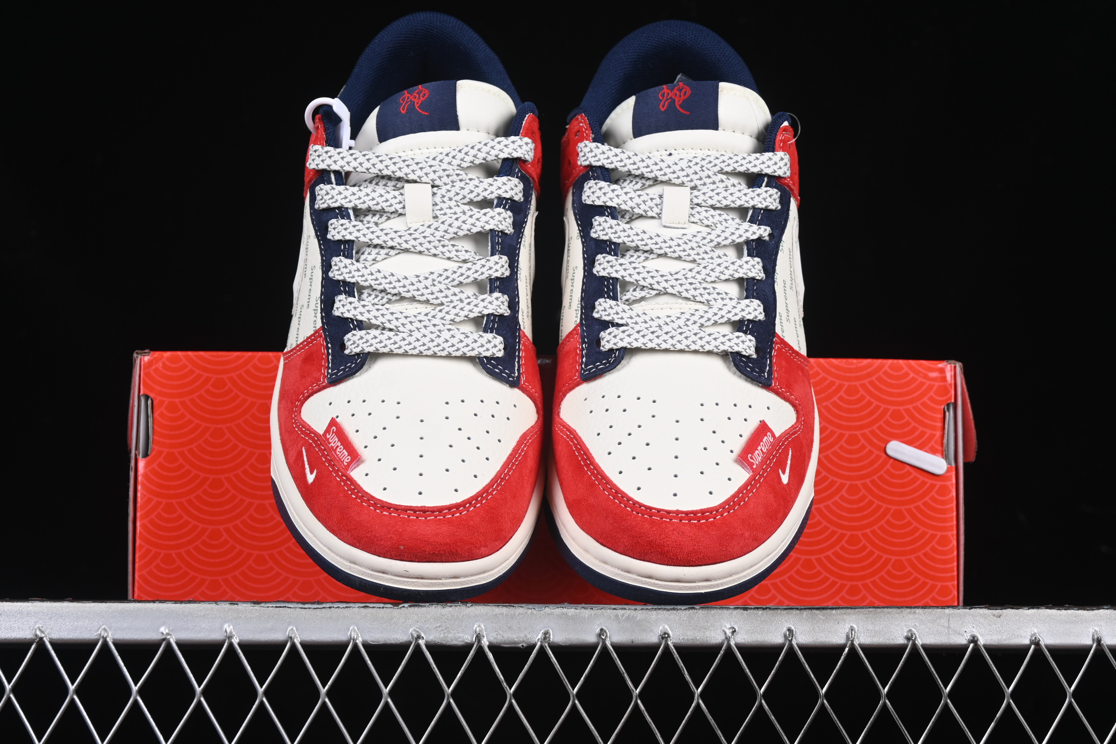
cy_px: 372
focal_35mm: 75
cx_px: 558
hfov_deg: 27.0
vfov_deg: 18.2
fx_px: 2325
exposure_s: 1/60
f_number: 8
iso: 160
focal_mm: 50
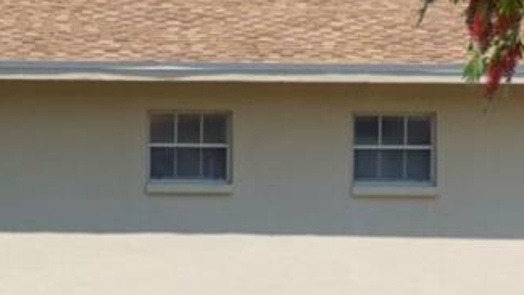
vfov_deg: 3.9
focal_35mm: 310
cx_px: -68
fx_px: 4308
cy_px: 636
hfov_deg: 6.9
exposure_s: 1/1250
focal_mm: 60
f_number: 5.6
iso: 100
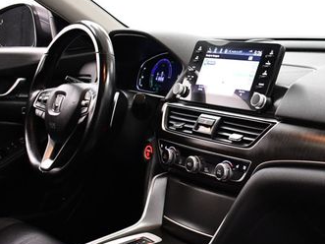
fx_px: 629
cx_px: 281
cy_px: 138
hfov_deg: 28.1
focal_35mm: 67
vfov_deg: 21.9
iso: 2800
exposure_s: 1/125
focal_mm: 18
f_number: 3.5
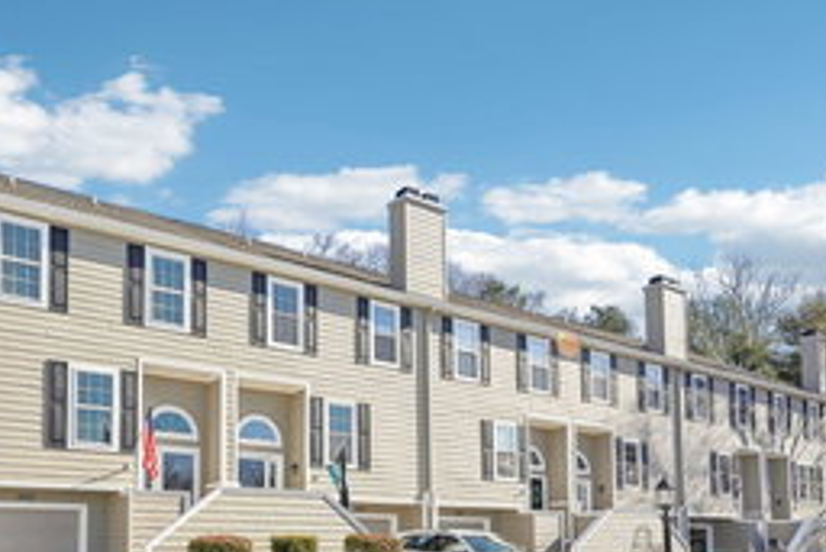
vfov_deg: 38.9
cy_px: 487
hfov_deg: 58.7
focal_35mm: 32
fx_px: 727
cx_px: 329
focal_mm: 16.9
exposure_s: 1/3200
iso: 500
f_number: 8
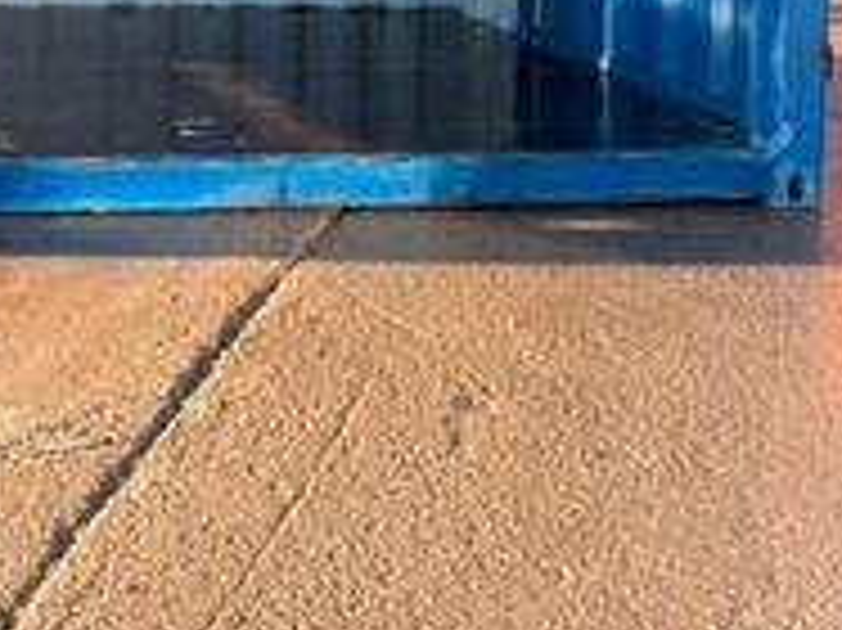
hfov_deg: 23.4
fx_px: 1872
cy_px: -274
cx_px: -149
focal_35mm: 77
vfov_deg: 17.5
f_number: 1.78
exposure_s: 1/715
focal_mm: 6.76
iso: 100
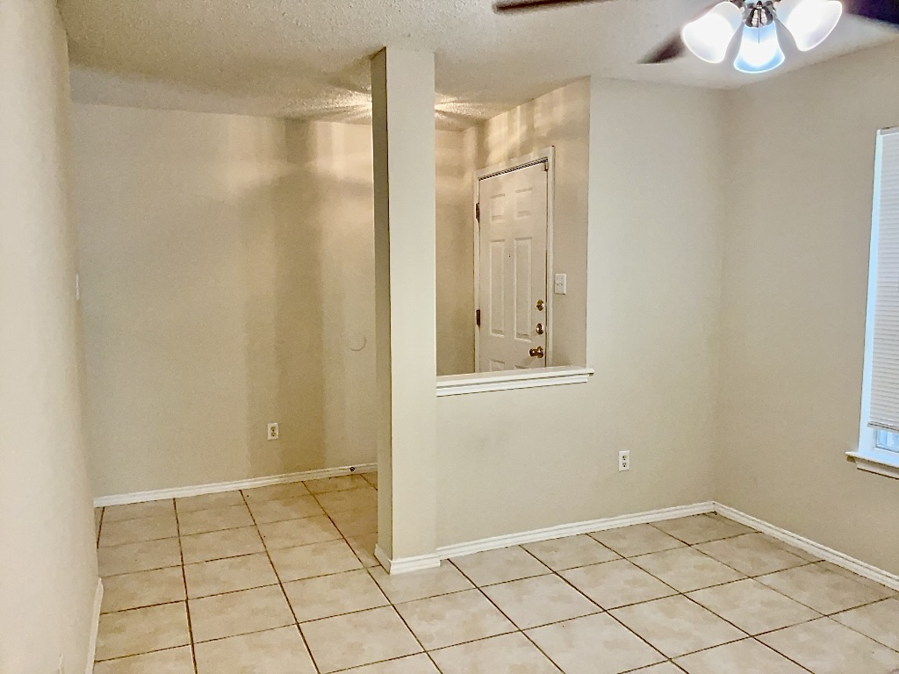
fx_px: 701
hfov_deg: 65.3
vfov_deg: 51.4
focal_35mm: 27
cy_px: 337
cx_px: 450
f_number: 1.8
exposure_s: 1/100
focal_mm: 3
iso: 160
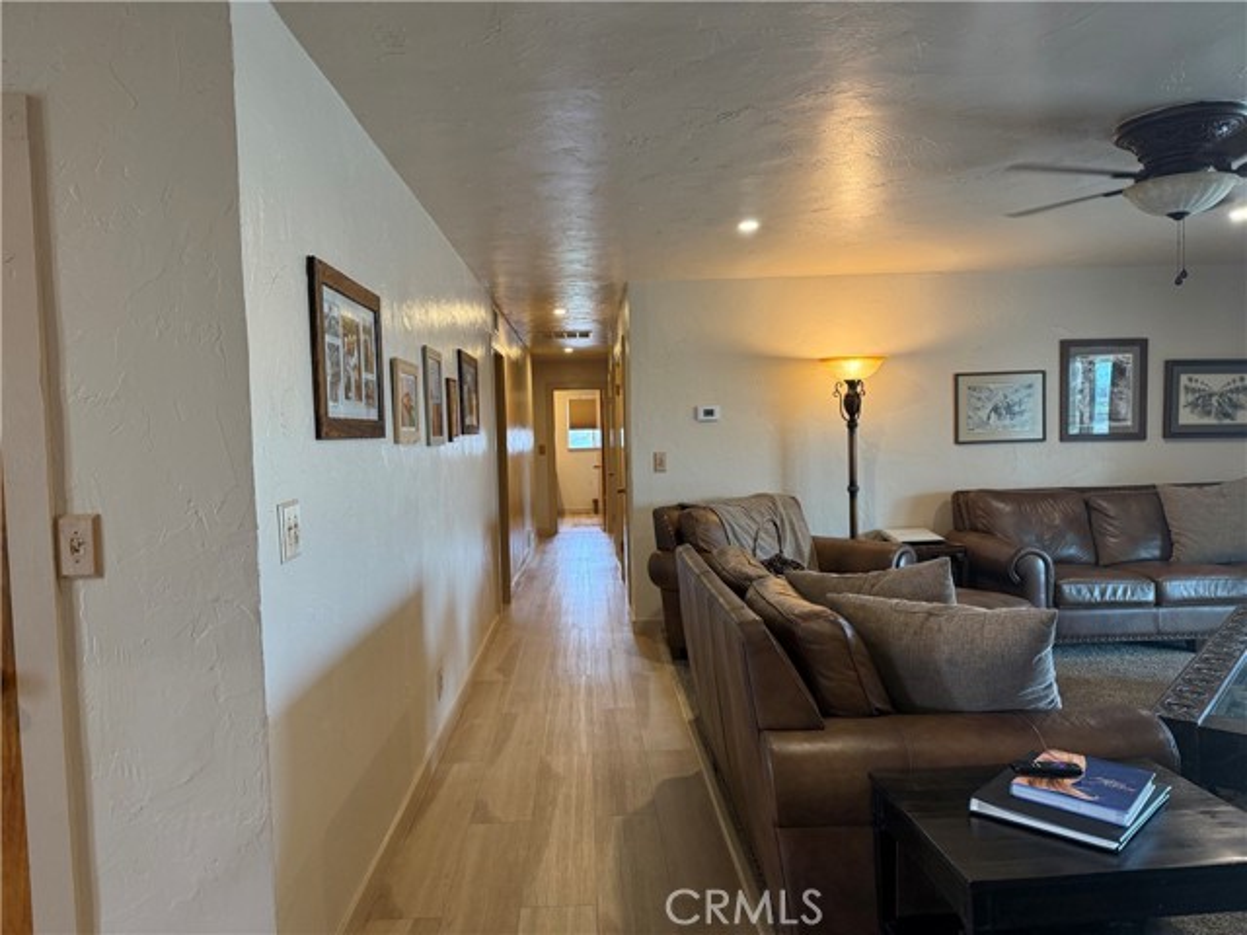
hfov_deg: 71.6
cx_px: 624
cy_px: 468
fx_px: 865
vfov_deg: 56.8
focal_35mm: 24
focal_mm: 6.76
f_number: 1.78
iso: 160
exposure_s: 1/60
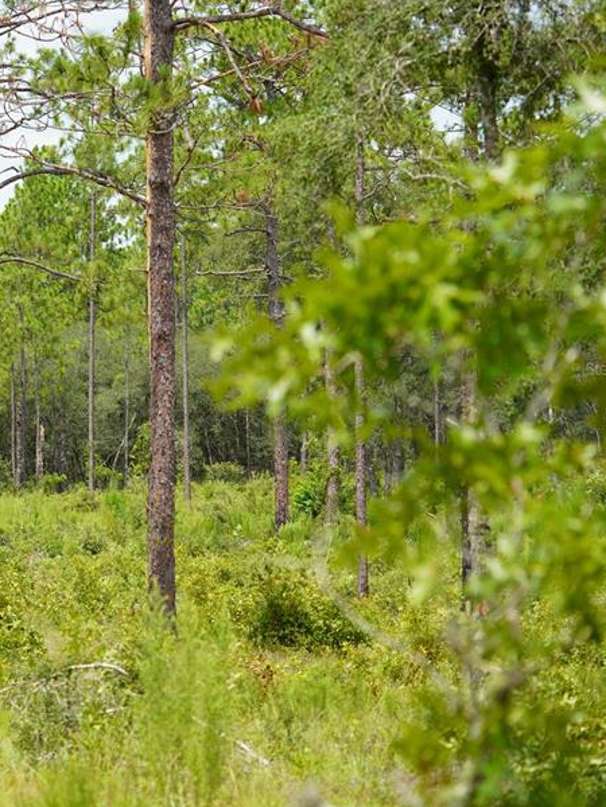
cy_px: 369
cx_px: -27
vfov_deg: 8.0
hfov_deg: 6.0
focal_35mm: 246
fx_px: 5742
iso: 100
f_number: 6.3
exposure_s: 1/200
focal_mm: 150
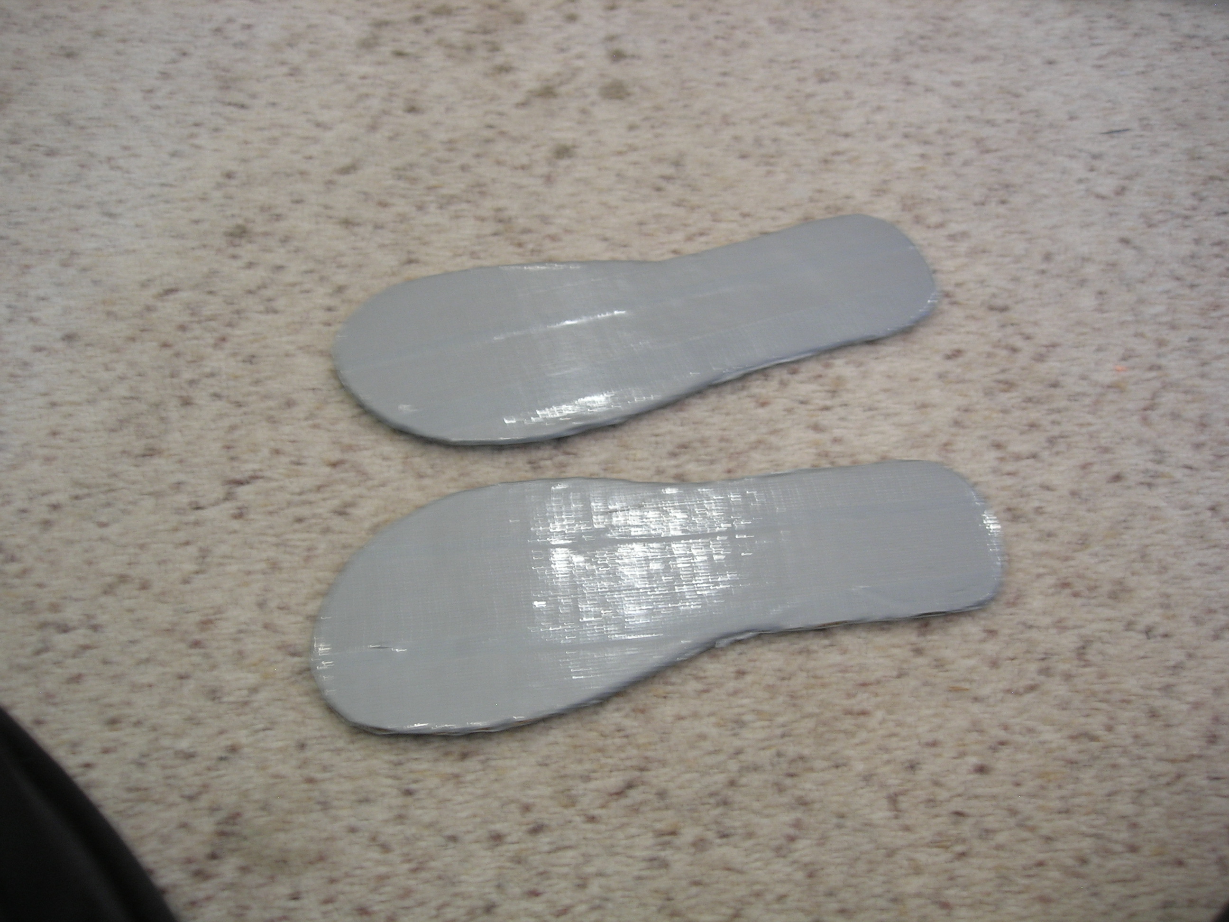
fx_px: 1349
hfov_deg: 49.0
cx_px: 614
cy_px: 461
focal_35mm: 38
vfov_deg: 37.7
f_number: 2.8
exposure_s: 1/5.9
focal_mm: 7.8
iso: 64
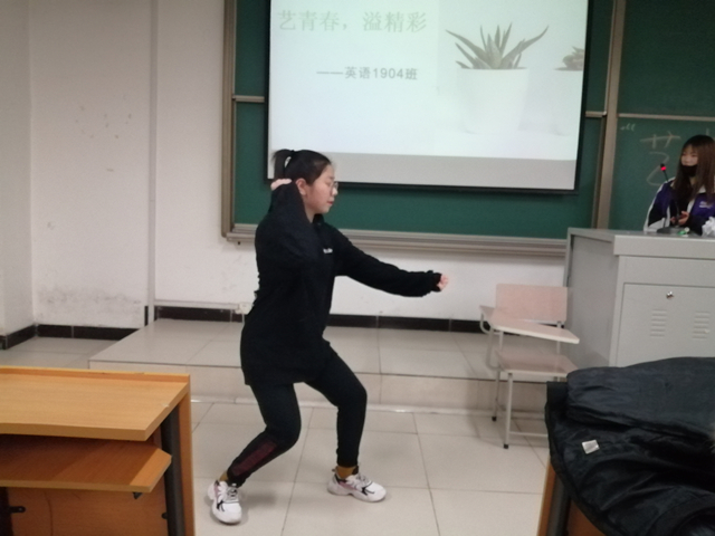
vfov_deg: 53.1
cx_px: 358
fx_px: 537
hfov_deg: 67.3
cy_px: 268
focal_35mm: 26
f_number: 1.8
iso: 800
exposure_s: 1/100
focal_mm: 3.62
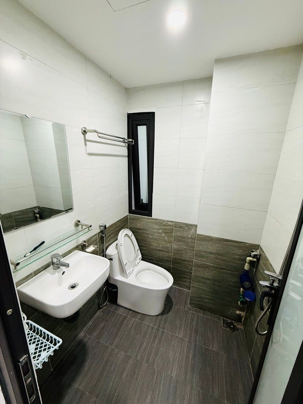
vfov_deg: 102.1
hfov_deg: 85.7
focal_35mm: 14
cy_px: 202
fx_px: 163
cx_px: 152
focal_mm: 2.22
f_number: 2.2
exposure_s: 1/50
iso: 250
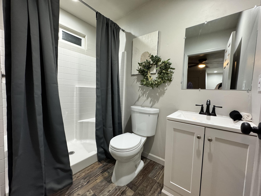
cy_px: 98
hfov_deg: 102.1
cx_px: 130
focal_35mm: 14
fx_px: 106
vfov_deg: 85.7
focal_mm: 2.22
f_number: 2.2
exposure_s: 1/60
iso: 320
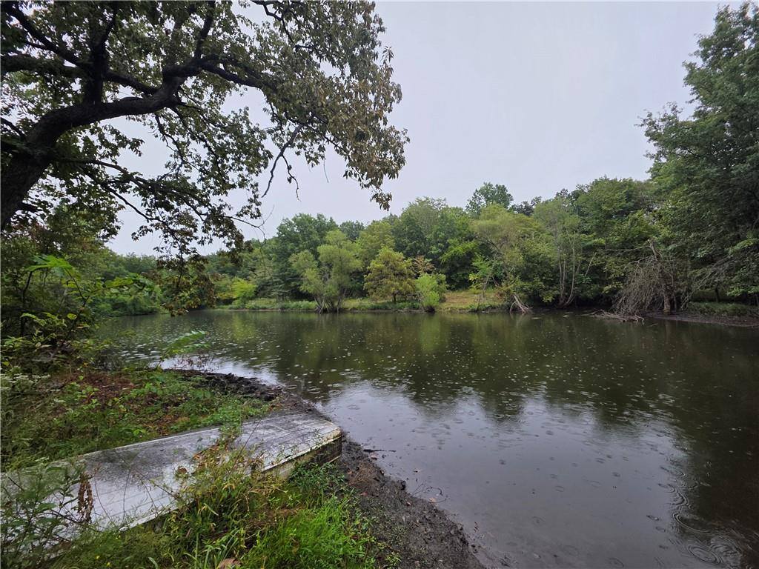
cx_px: 380
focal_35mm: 13
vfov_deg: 89.9
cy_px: 284
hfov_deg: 106.2
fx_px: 285
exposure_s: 1/399
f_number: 1.9
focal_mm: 2.2
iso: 40
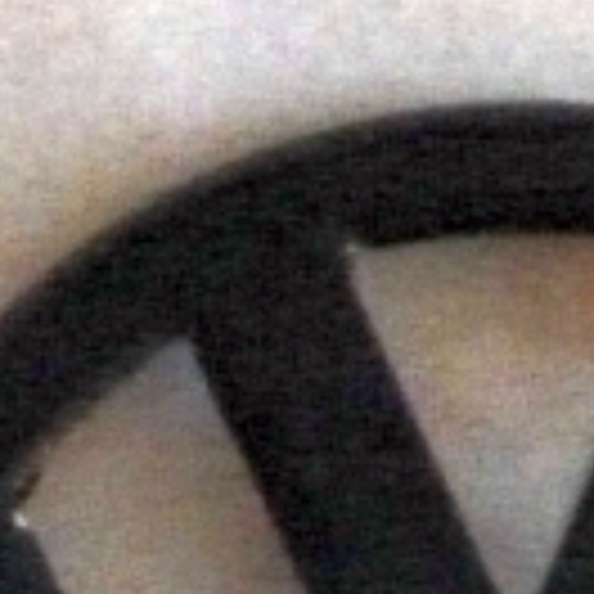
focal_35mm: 450
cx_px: 504
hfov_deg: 3.9
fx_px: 8736
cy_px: 846
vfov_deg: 3.9
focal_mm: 20
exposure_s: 1/4
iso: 1600
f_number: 6.5
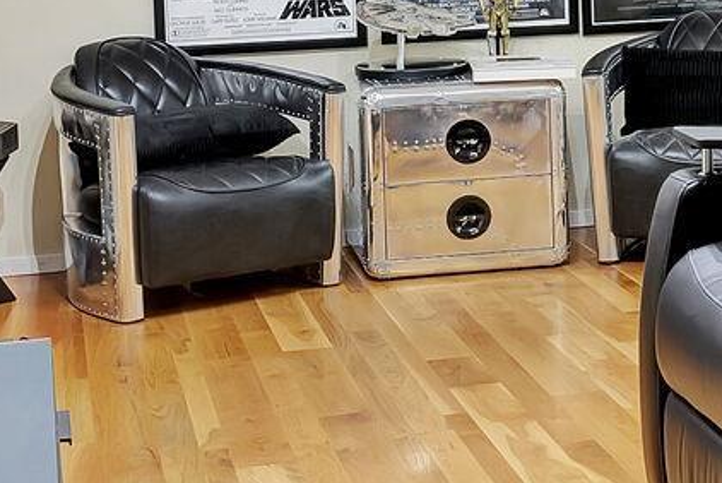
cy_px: -207
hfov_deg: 20.2
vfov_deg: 13.4
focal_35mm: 97
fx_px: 1947
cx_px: 755
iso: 400
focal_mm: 20
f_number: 6.3
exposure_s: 1/8
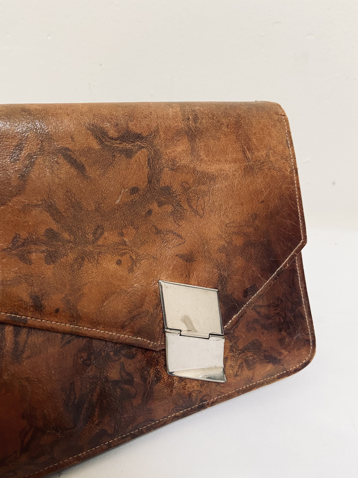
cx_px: 179
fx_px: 359
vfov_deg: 67.3
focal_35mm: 26
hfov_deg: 53.1
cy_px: 239
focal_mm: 4.25
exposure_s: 1/50
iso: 160
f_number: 1.8
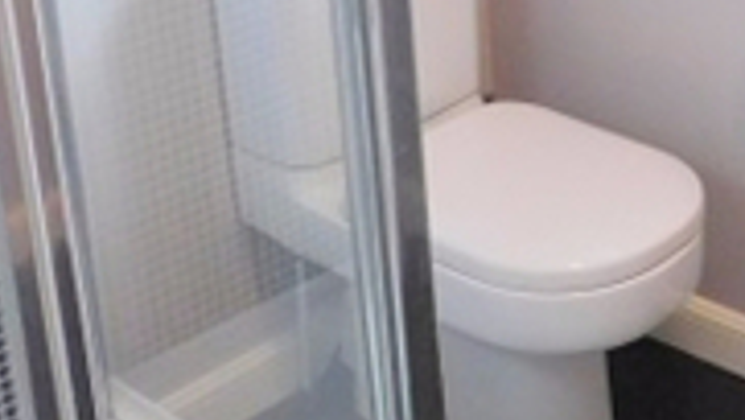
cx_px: 741
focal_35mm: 79
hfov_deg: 25.5
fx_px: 1561
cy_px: -128
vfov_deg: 14.6
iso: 400
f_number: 3
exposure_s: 1/25
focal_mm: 4
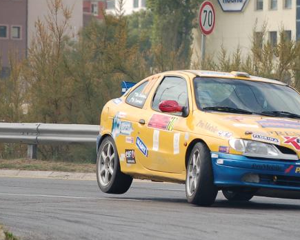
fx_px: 3409
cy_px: 118
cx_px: 251
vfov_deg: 4.0
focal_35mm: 384
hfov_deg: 5.0
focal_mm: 116
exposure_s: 1/1000
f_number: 4.8
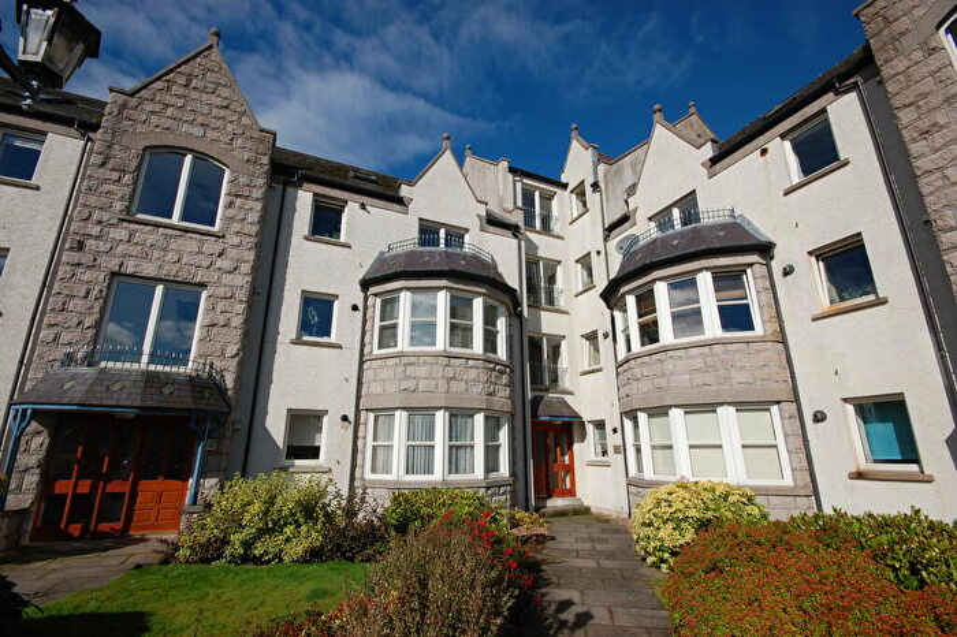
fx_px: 399
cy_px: 318
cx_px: 478
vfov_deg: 77.3
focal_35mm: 15
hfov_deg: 100.4
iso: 200
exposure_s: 1/500
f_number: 11
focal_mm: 10
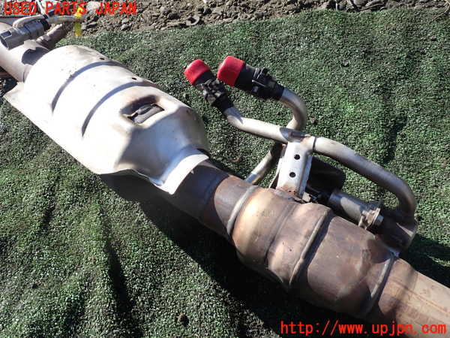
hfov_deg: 60.0
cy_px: 169
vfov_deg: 46.8
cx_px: 225
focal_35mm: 30
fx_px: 390
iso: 100
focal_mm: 5.4
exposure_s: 1/500
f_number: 3.2
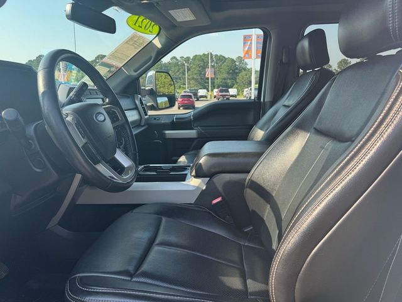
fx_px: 279
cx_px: 201
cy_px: 151
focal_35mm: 24
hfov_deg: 71.6
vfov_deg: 56.8
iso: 80
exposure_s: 1/645
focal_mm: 6.76
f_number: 1.78
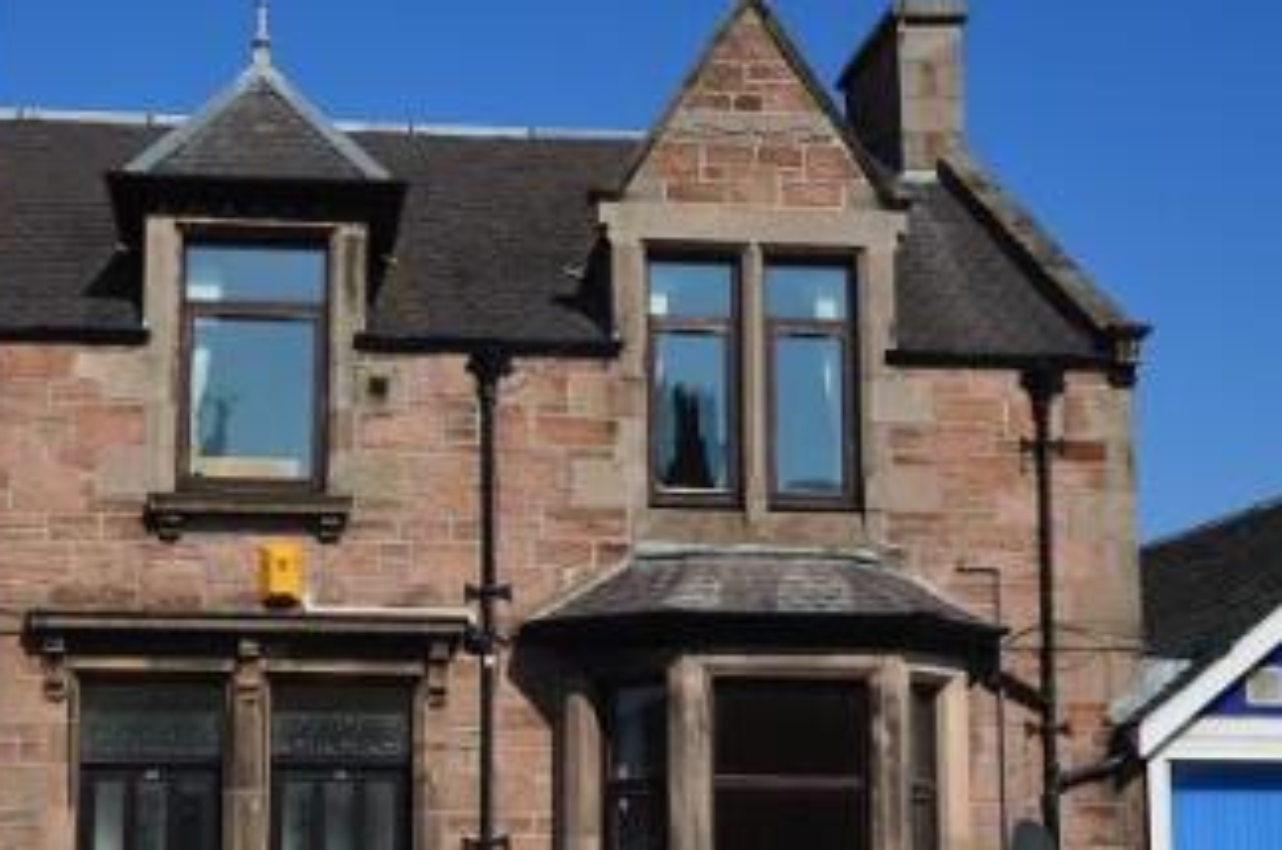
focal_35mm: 61
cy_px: 546
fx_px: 2168
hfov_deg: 32.7
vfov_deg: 22.1
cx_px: 429
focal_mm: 20
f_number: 11
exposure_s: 1/500
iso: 250
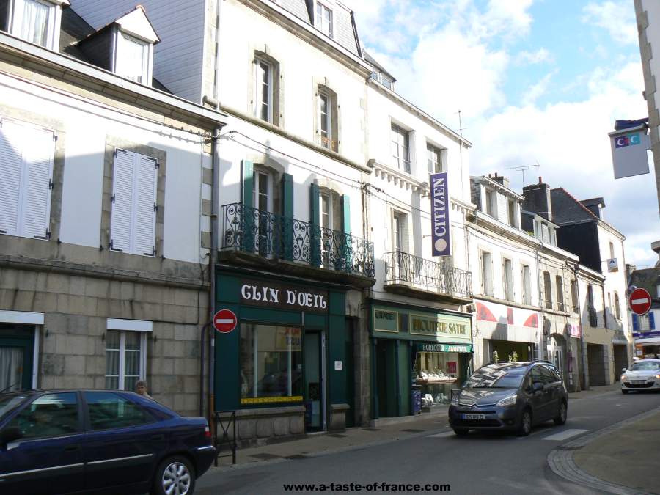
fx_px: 686
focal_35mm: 36
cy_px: 248
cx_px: 330
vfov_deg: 39.7
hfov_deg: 51.4
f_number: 2.8
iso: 100
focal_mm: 6
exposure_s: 1/1000
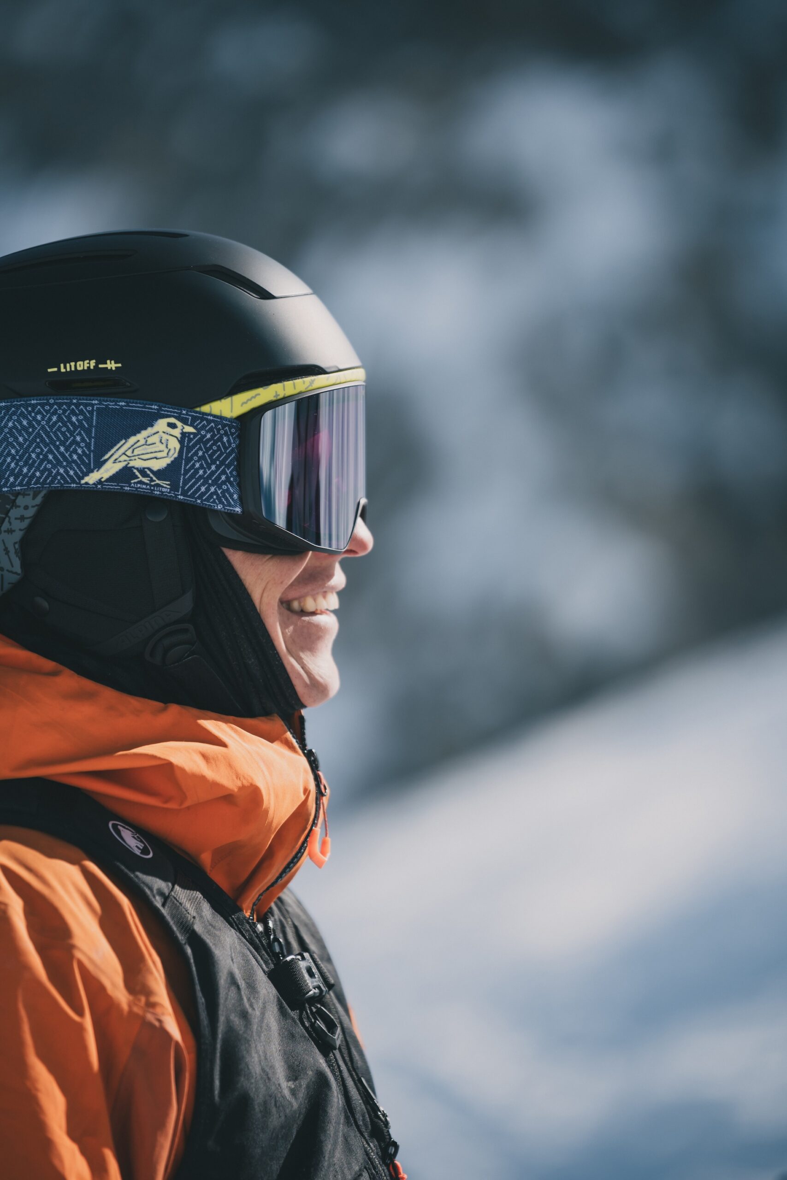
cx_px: 394
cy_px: 590
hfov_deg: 7.3
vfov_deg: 10.9
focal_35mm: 189
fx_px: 6196
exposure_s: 1/2000
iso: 100
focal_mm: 189
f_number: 2.8
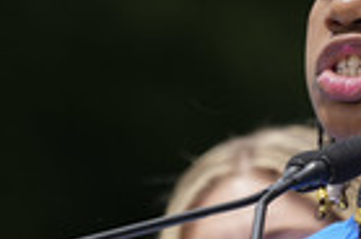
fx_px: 11295
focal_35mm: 1129
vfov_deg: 1.2
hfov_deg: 1.8
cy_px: 171
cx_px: 416
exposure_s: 1/800
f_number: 6.3
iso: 160
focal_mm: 348
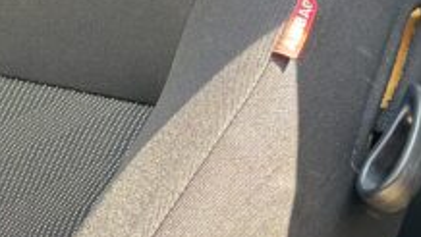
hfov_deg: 10.8
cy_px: 135
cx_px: -236
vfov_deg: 6.3
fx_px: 2145
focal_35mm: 192
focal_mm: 6.86
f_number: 1.78
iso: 80
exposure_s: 1/127
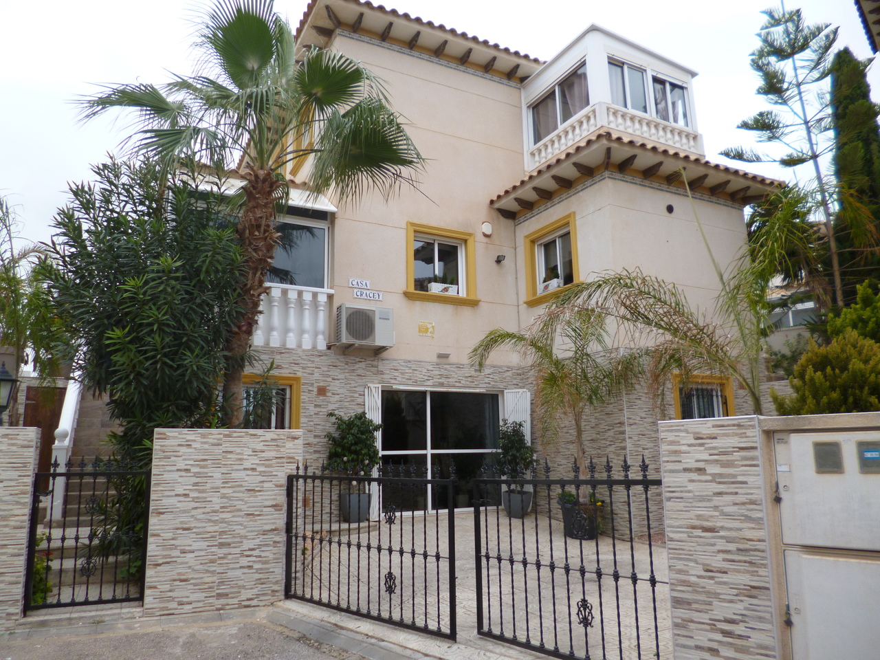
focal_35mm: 24
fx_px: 610
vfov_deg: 56.8
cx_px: 440
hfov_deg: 71.6
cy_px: 330
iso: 100
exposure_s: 1/400
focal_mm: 4.3
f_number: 2.5
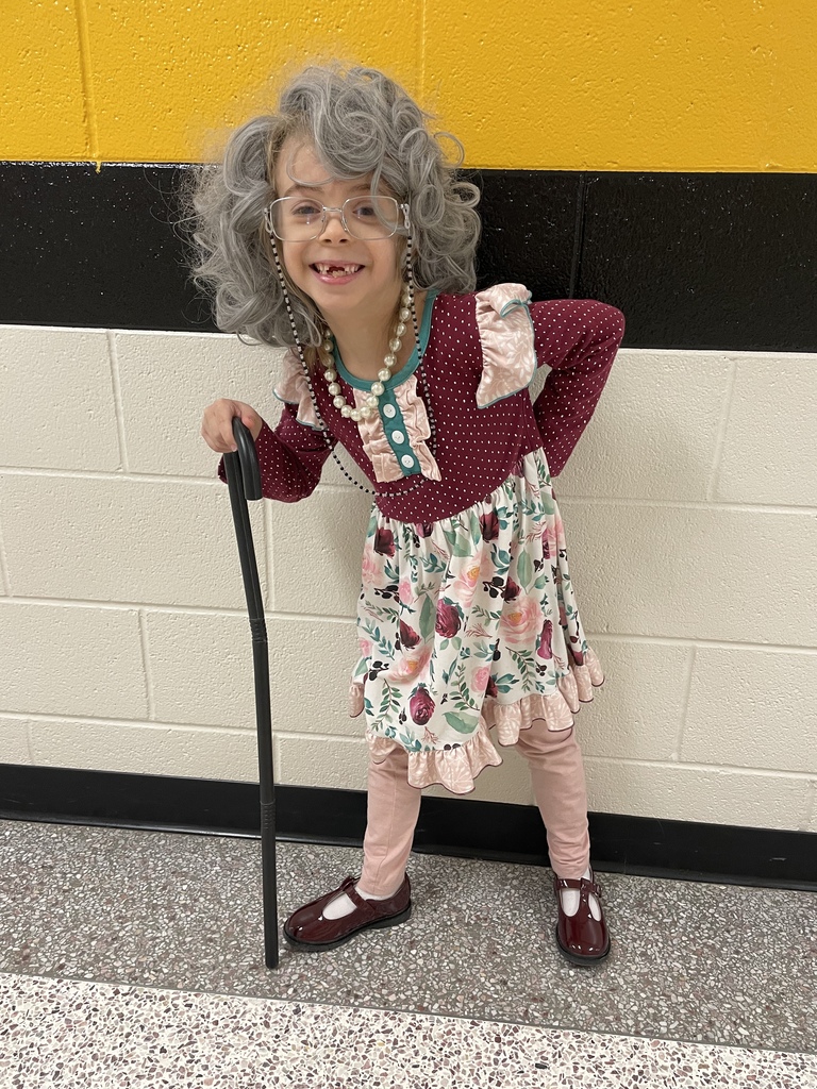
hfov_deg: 53.1
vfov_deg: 67.3
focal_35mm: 26
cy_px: 544
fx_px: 818
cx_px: 408
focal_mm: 4.2
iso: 160
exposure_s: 1/60
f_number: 1.6
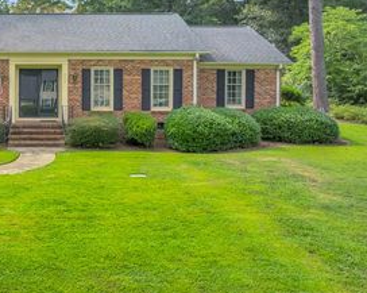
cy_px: 83
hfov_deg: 43.7
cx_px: 35
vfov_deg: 38.3
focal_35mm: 38
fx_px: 412
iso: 100
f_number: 2.8
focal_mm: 8.38
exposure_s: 1/160
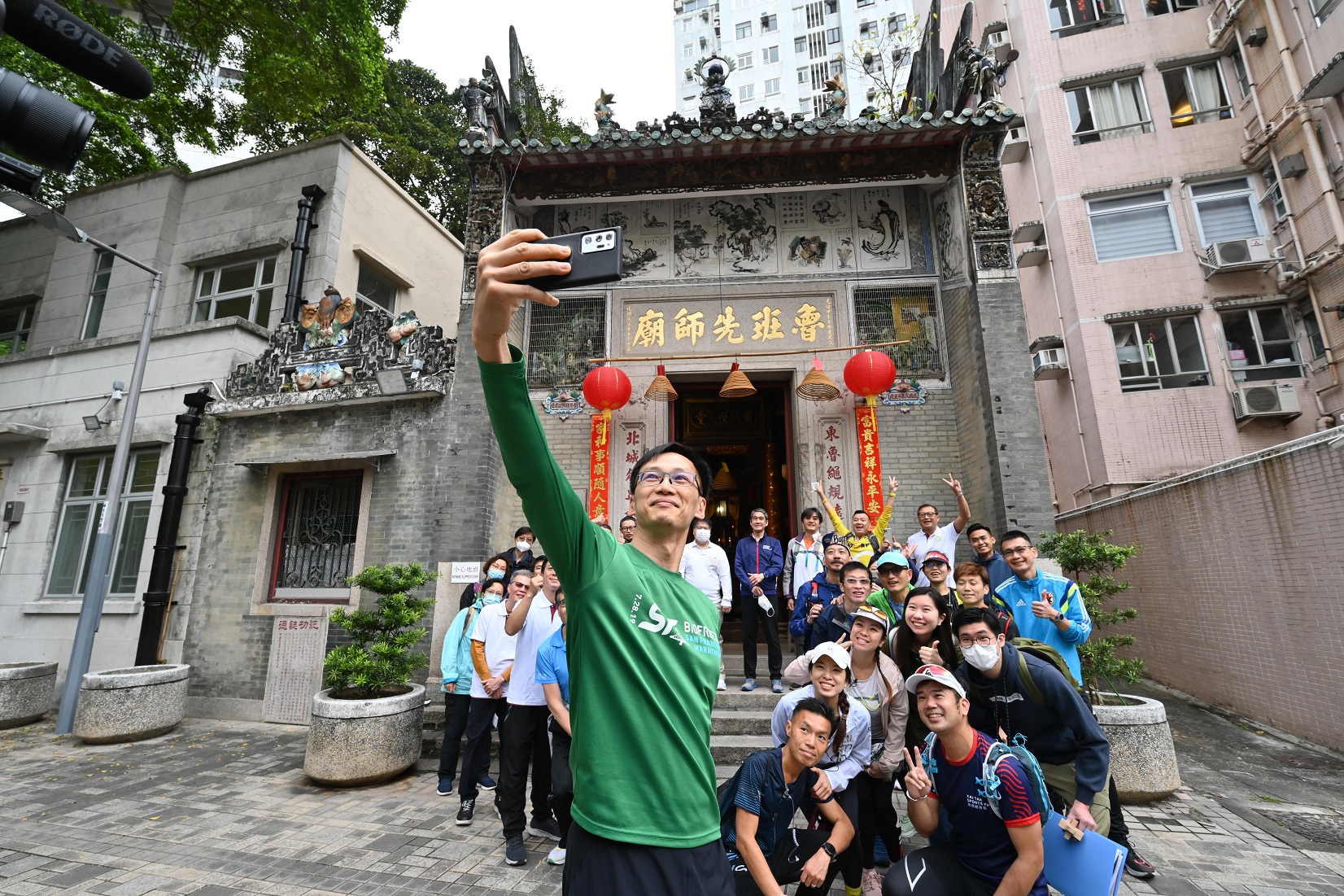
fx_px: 597
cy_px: 448
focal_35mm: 16
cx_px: 672
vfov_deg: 73.7
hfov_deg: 96.7
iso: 640
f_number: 8
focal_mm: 16
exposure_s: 1/160
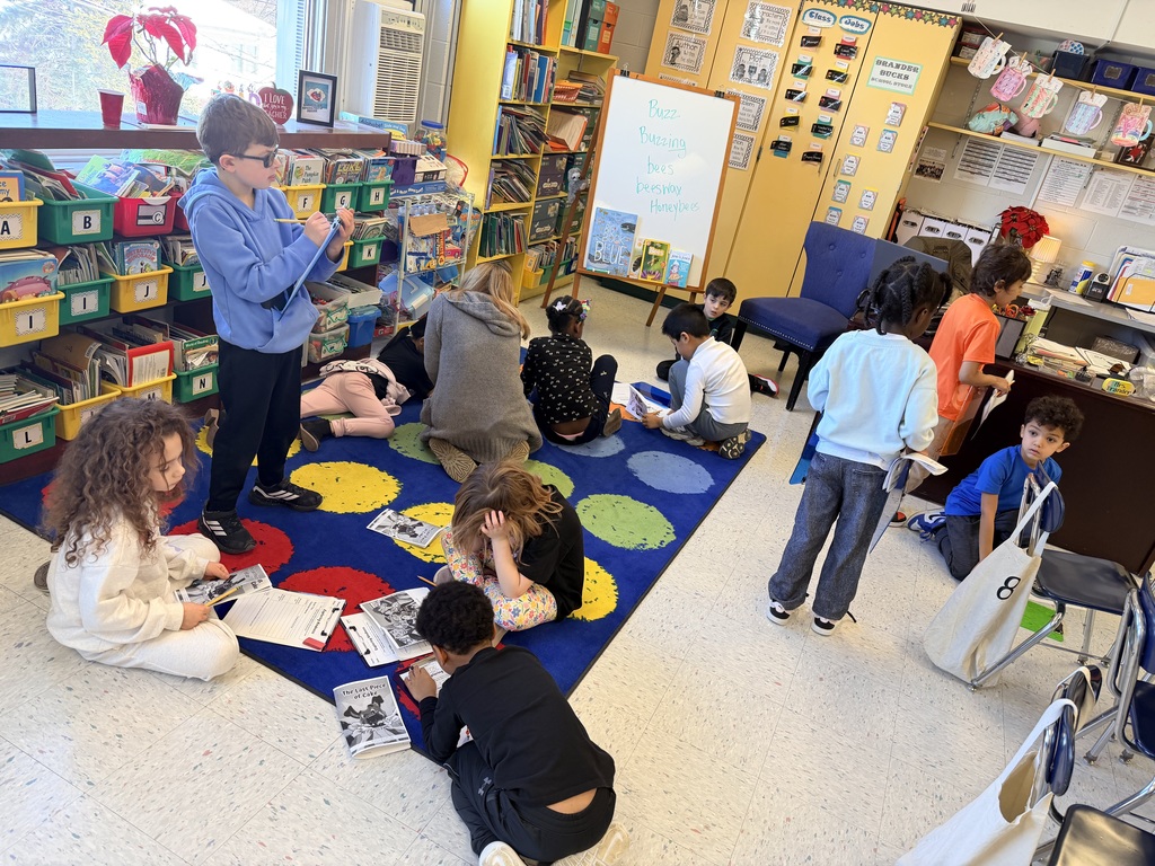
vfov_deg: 56.8
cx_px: 578
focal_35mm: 24
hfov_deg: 71.6
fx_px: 801
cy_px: 433
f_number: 1.78
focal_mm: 6.76
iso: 125
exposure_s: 1/120
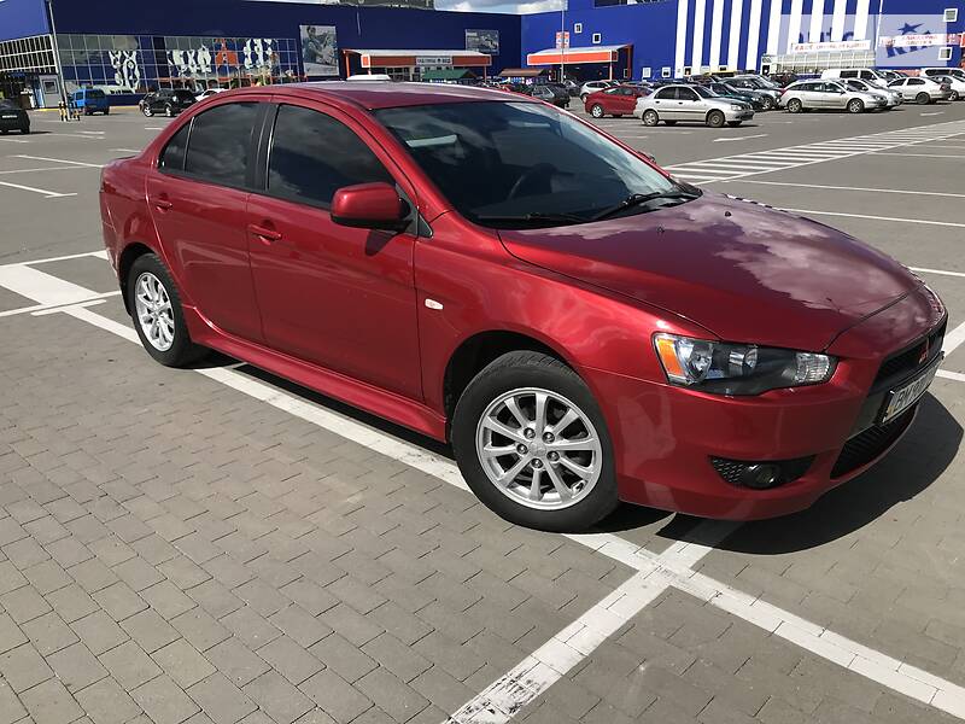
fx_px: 781
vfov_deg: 49.7
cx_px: 482
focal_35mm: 28
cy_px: 362
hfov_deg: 63.4
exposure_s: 1/2994
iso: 20
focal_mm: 4
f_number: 1.8
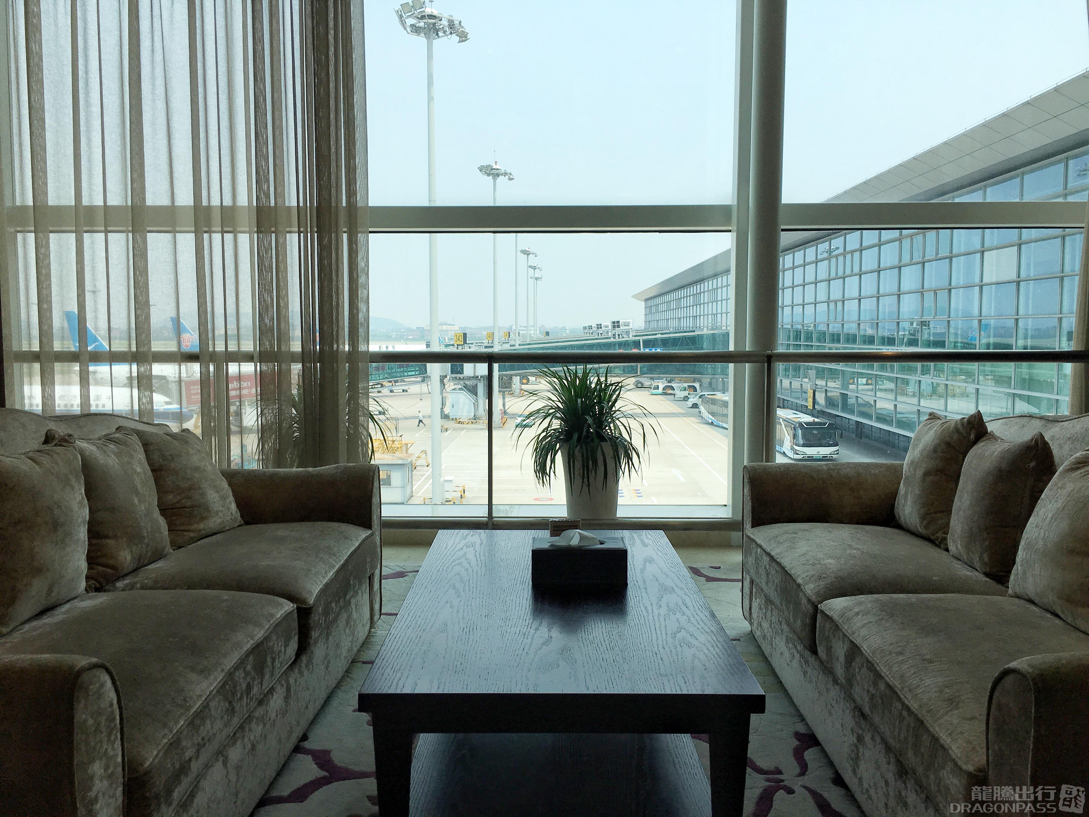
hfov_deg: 61.7
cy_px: 408
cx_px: 544
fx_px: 912
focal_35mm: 29
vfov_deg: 48.2
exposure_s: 1/916
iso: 25
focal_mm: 4.15
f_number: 2.2
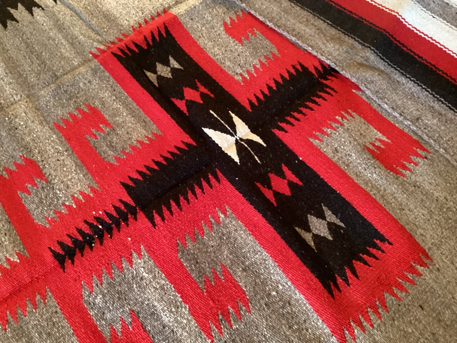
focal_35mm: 32
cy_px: 169
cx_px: 224
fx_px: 423
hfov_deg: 56.8
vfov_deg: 44.2
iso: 500
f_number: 2.4
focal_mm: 3.3
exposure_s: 1/25
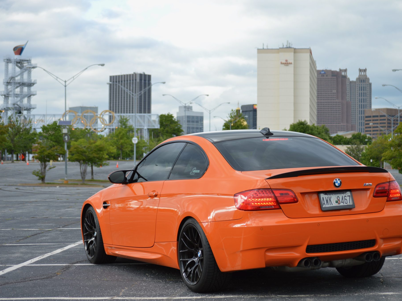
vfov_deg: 16.5
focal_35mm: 90
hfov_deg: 21.9
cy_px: 150
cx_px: 222
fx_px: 1040
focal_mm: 55
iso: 110
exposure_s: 1/125
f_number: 5.6
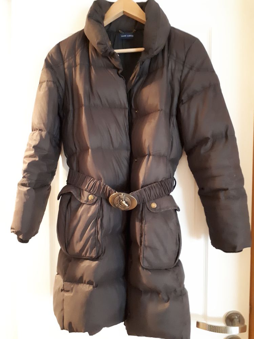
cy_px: 170
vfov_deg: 65.3
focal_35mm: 27
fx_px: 264
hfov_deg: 51.4
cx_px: 127
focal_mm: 3.6
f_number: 1.9
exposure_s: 1/10
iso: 1600
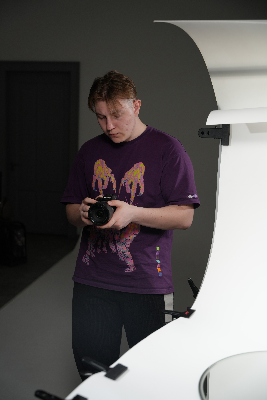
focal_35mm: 48
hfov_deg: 28.1
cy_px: 200
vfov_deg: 41.1
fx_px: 534
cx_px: 134
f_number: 3.5
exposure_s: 1/160
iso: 250
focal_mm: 48
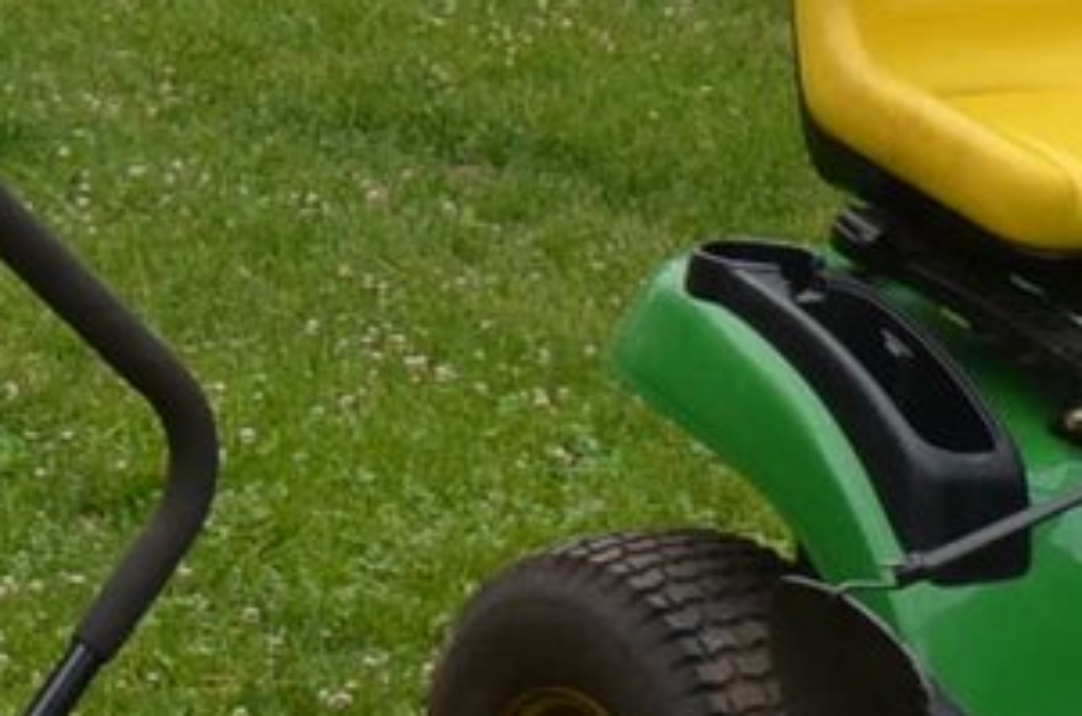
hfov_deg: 13.4
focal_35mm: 154
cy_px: 1171
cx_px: 496
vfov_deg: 8.6
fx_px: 4616
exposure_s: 1/250
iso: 200
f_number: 8
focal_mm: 18
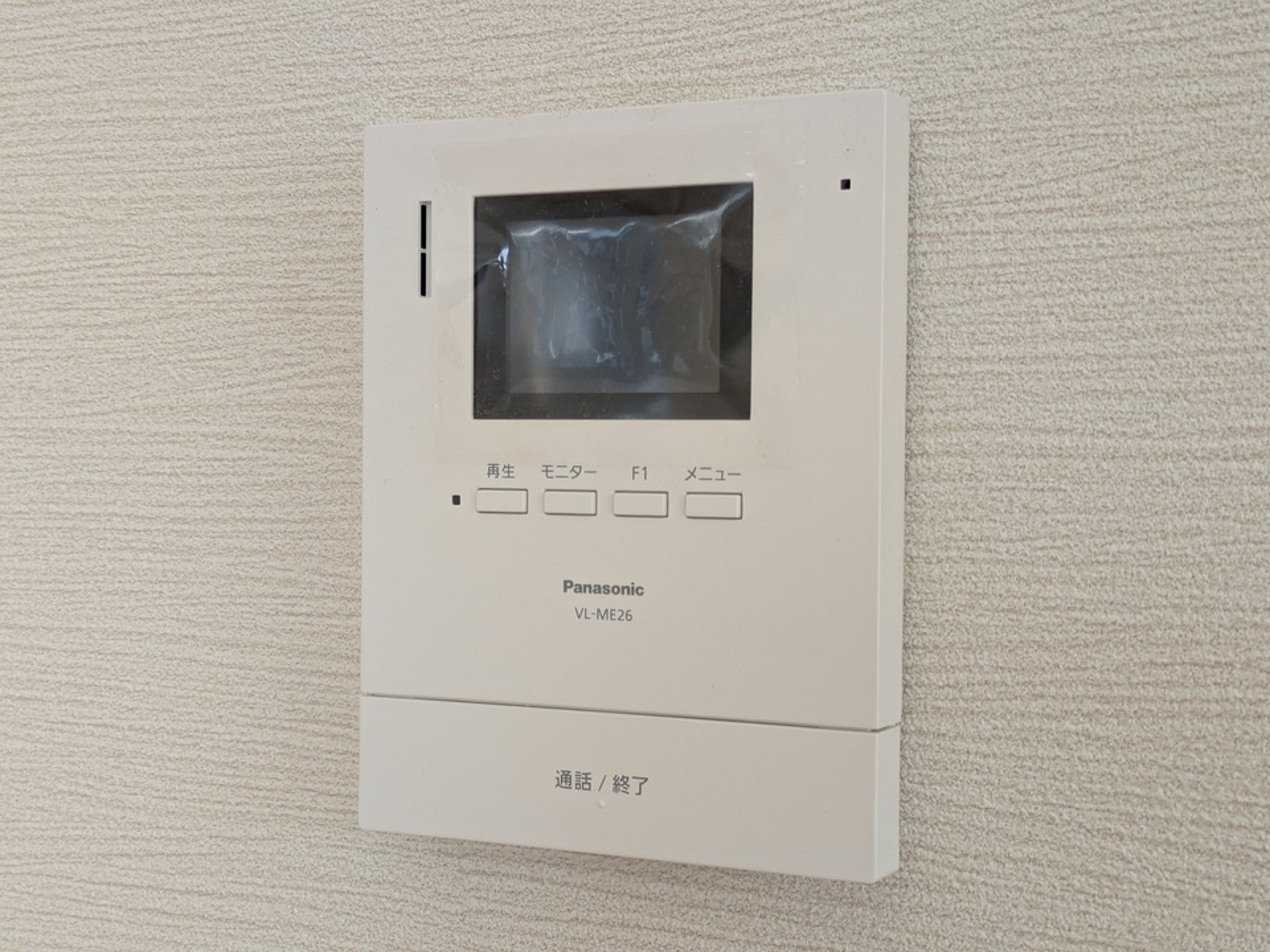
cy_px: 476
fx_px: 1871
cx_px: 635
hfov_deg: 37.5
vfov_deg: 28.6
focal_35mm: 51
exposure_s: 1/120
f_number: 1.89
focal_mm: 5.43
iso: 90
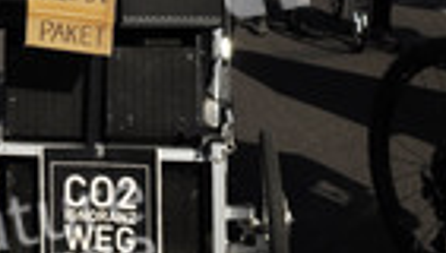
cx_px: 87
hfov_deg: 26.0
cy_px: -215
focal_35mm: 80
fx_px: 948
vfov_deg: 13.5
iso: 280
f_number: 22
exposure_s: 1/200
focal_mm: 18
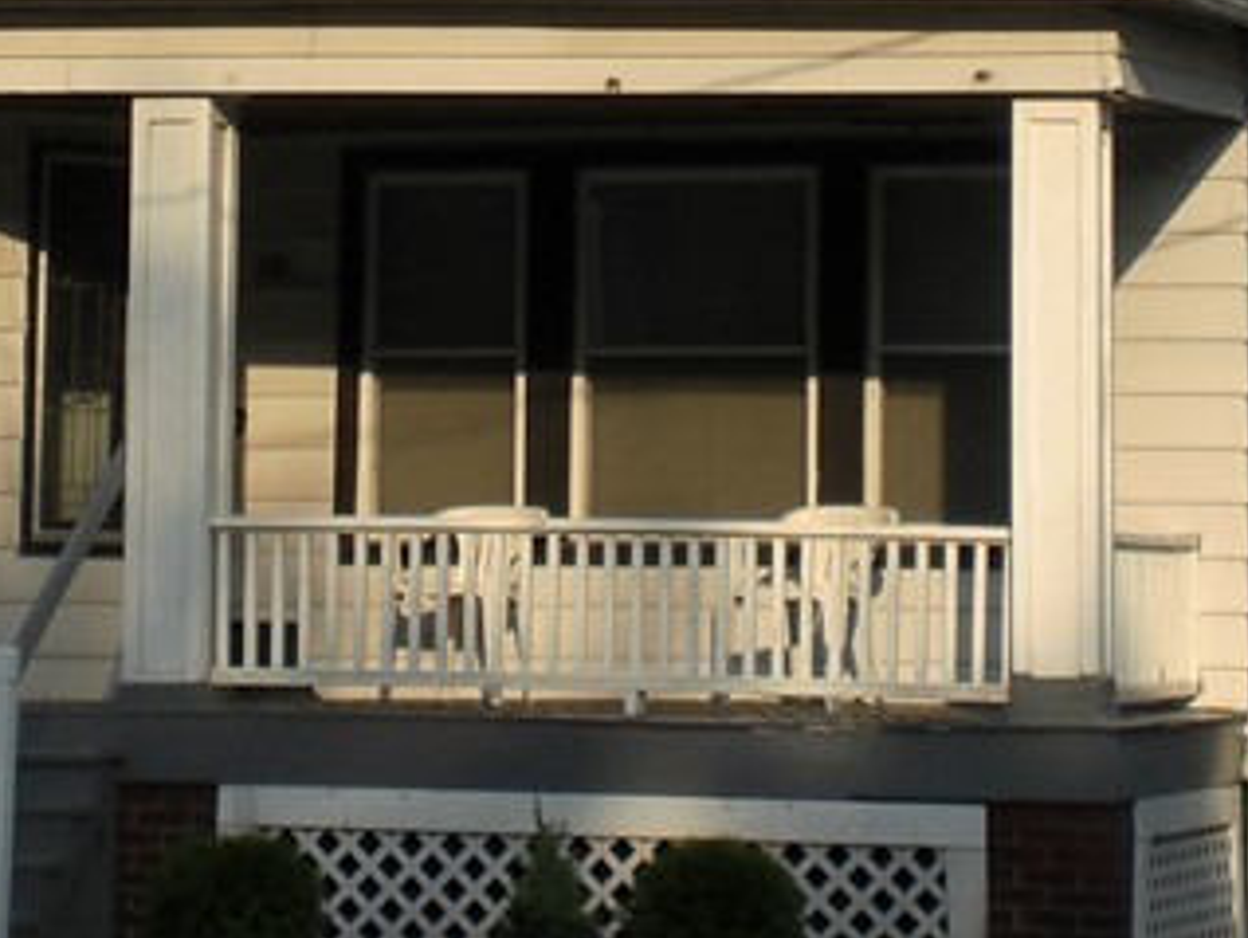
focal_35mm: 164
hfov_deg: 12.0
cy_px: -63
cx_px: 604
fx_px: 5917
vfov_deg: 9.0
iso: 50
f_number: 5.1
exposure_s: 1/250
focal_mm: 8.44
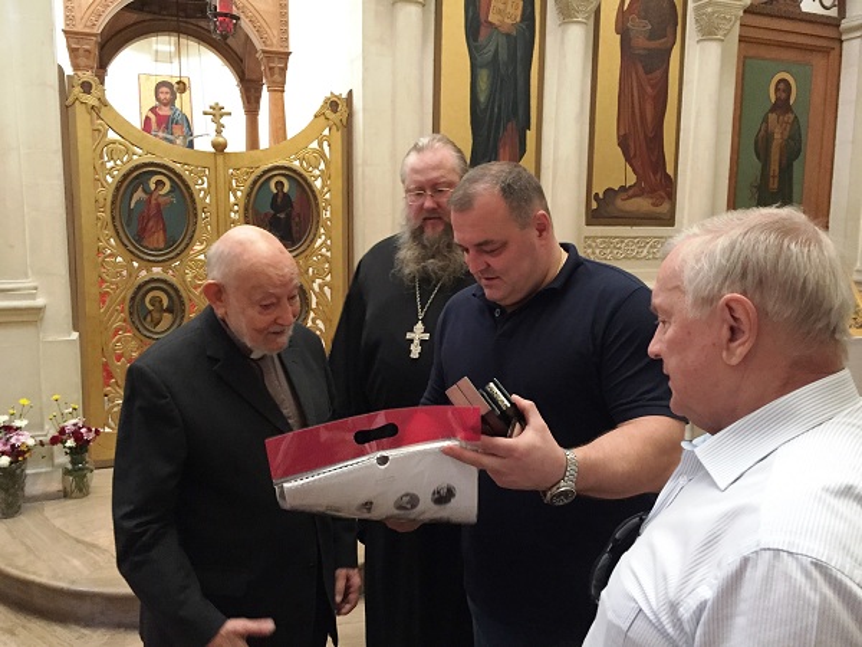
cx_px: 431
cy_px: 324
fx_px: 722
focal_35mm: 29
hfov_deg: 61.7
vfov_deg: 48.2
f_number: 2.2
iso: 250
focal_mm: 4.15
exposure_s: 1/15
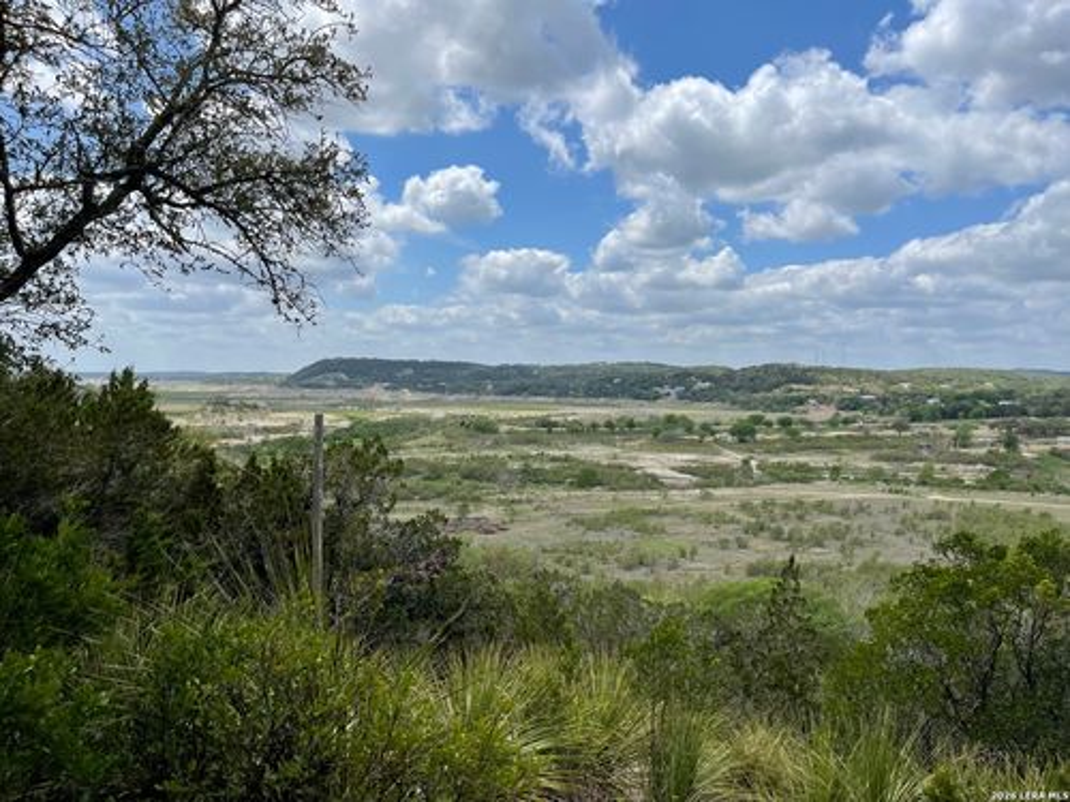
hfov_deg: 69.4
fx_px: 773
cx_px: 535
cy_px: 401
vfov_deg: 54.9
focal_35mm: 25
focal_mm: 5.1
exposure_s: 1/5376
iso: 32
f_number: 1.6
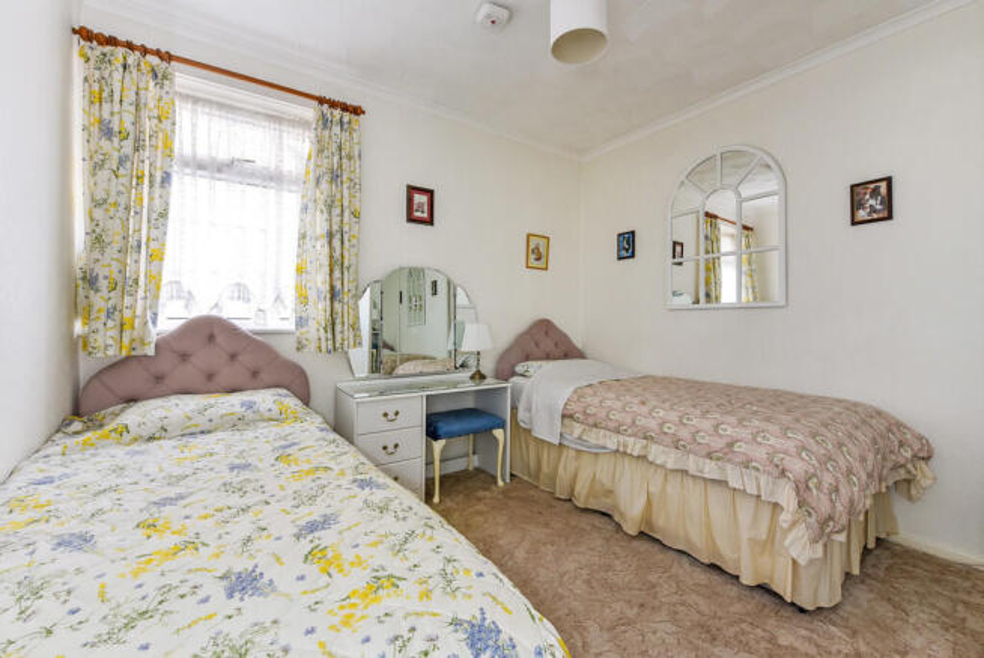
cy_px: 329
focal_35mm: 14
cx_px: 492
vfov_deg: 81.3
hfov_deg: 104.2
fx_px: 383
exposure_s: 1/25
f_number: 7.1
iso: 400
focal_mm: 14
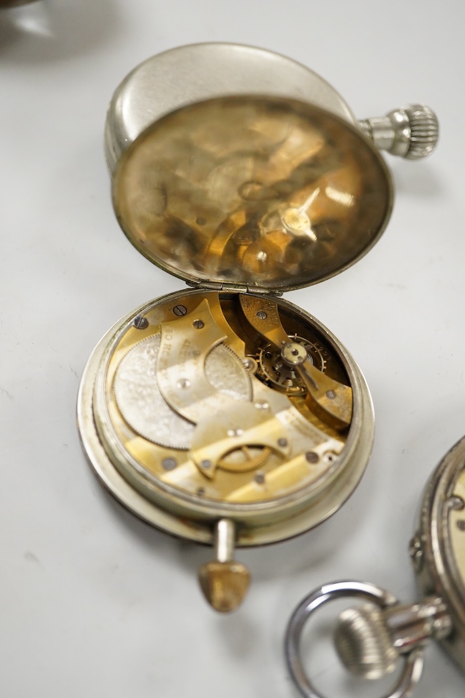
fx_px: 872
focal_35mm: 45
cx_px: 232
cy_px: 349
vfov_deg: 43.6
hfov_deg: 29.9
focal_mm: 30
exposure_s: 1/500
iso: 2500
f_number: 3.5
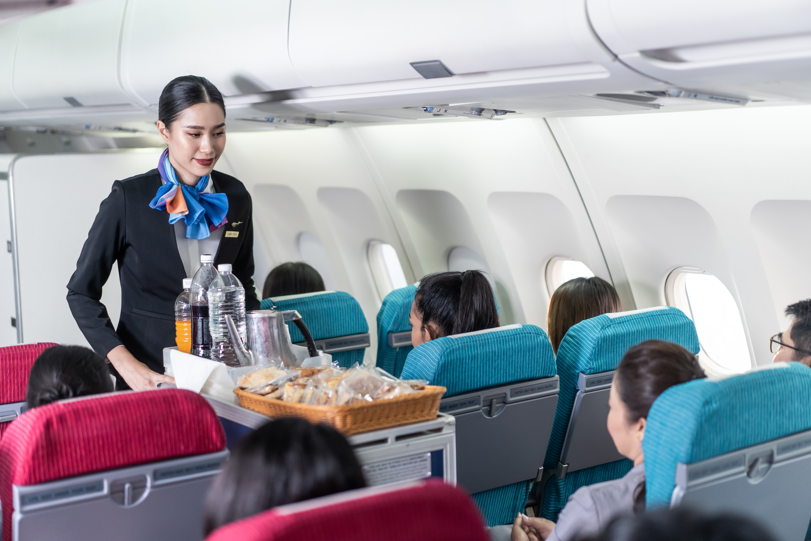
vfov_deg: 24.6
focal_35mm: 55
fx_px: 1239
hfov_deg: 36.2
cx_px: 406
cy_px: 270
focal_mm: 55
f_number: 2
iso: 1000
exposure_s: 1/250
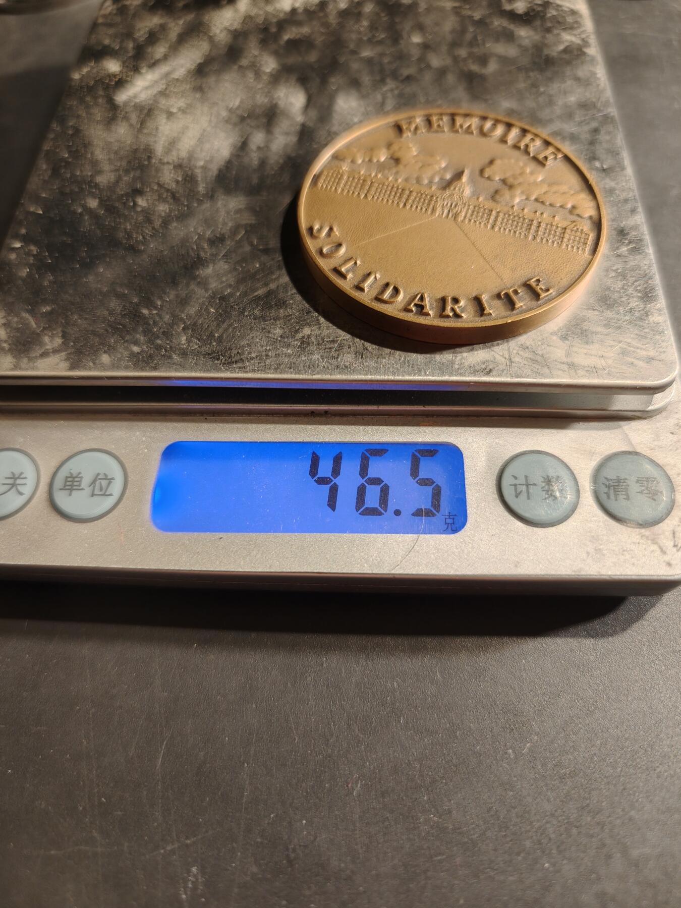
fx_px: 603
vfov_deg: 73.9
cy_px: 454
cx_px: 340
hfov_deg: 58.9
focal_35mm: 23
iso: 125
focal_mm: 6.06
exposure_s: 1/100
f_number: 1.6
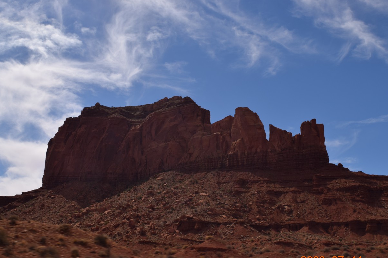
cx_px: 187
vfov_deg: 34.6
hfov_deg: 50.0
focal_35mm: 39
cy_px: 138
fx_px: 415
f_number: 13
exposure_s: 1/200
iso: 100
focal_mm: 23
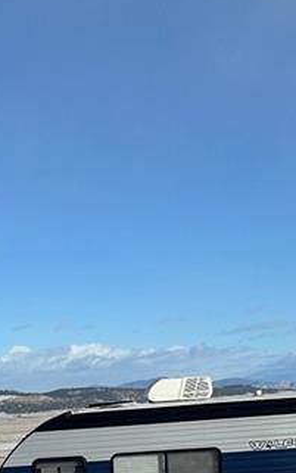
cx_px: -100
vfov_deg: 20.5
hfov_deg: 13.3
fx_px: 1225
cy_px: 557
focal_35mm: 95
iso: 80
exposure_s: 1/8197
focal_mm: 6.86
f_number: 1.78
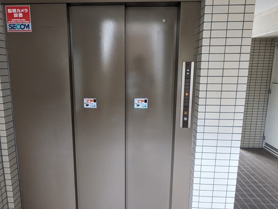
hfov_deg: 69.2
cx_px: 126
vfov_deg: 54.9
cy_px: 102
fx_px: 201
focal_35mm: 25
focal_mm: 1.83
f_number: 2.2
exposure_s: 1/120
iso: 436
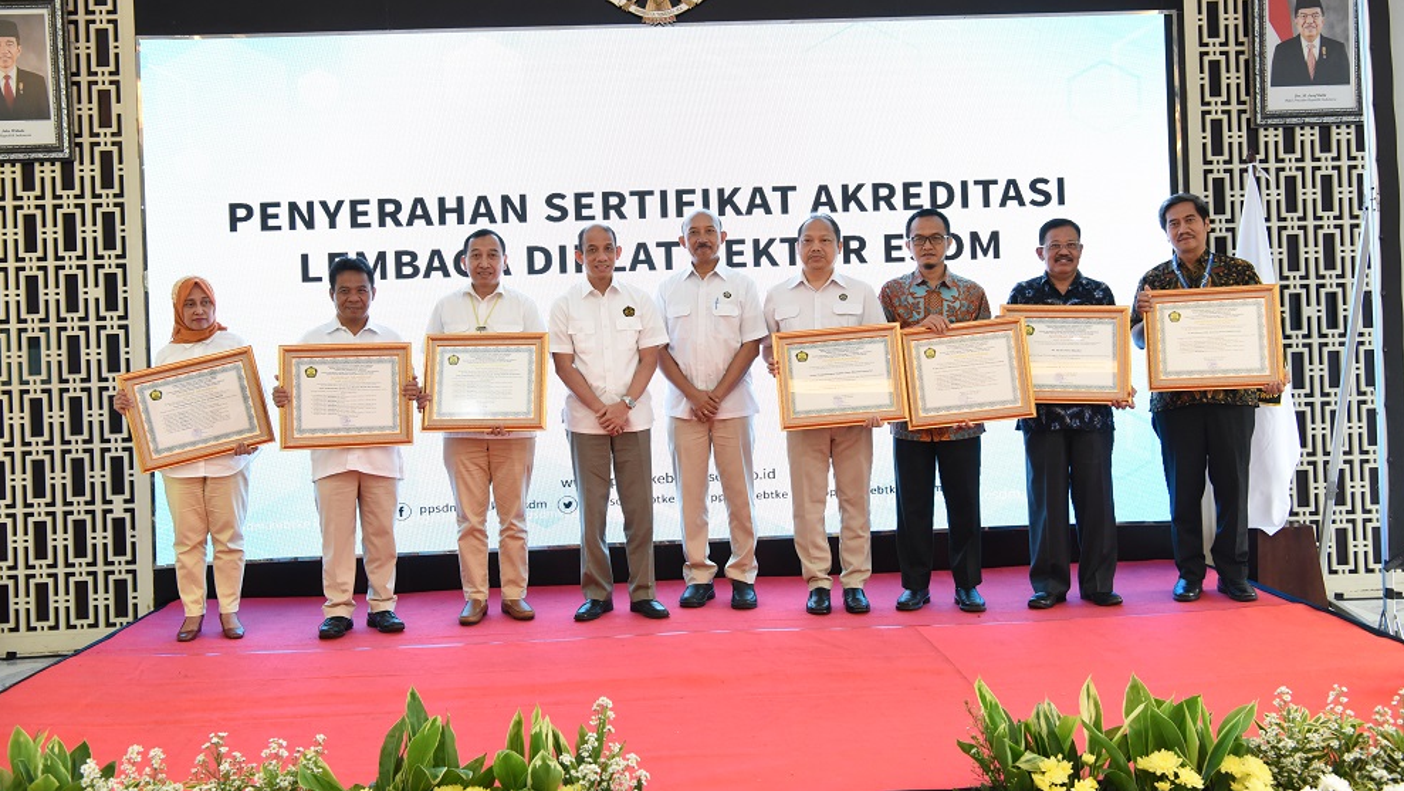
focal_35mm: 36
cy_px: 334
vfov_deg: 32.8
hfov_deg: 55.3
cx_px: 700
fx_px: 1341
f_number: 5.6
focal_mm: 34
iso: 3200
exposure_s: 1/100
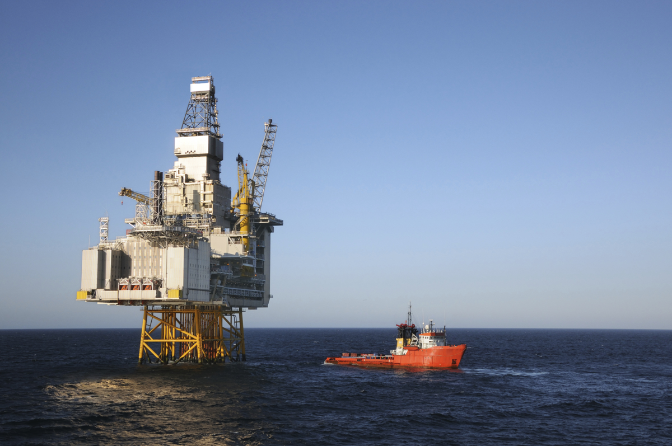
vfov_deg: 28.9
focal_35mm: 46
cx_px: 336
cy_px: 223
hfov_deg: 42.4
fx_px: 867
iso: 200
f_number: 11
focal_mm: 31
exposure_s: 1/500
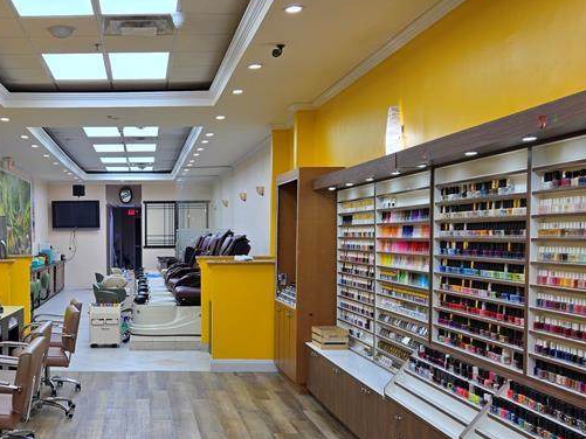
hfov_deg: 39.2
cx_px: 135
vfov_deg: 30.7
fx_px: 796
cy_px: 283
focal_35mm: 47
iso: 32
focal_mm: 5.4
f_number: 1.8
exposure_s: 1/120
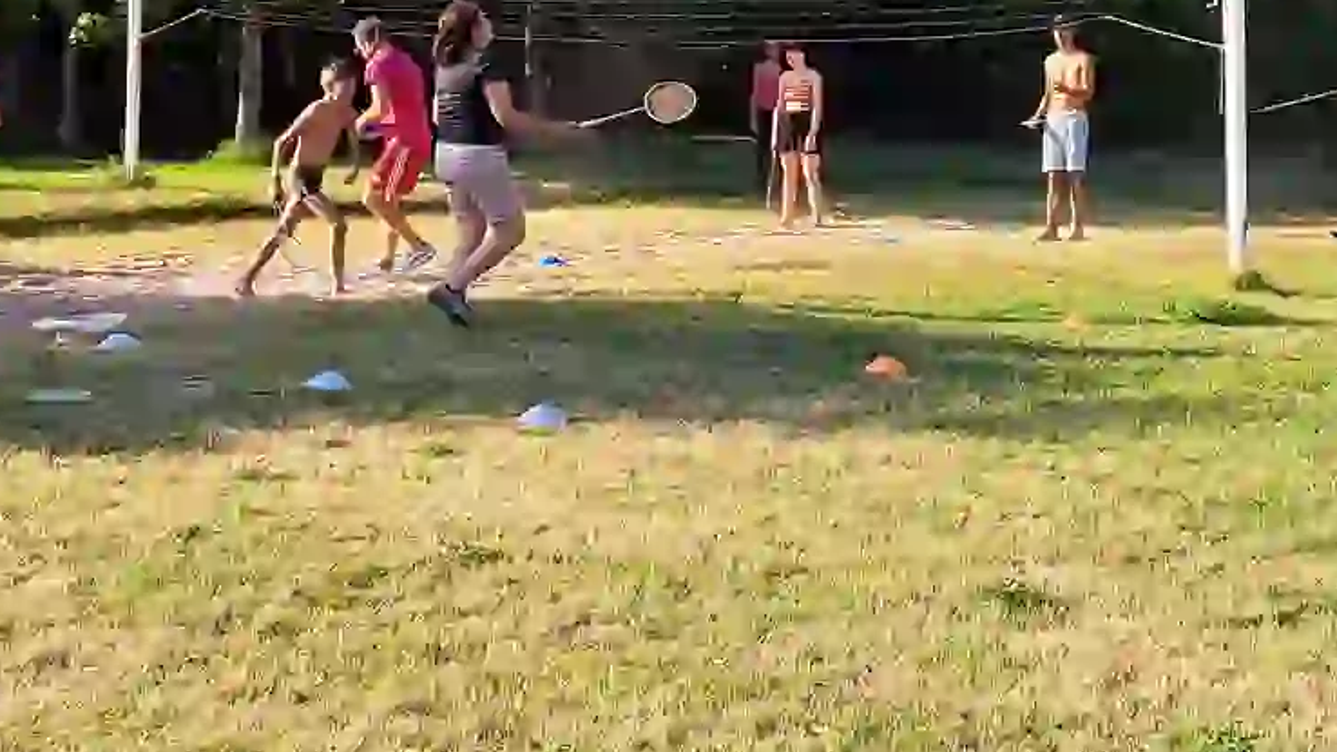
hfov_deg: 30.2
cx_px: 1076
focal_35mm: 68
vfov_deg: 17.4
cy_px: 56
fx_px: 2411
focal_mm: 5.23
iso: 50
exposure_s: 1/884
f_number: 1.8
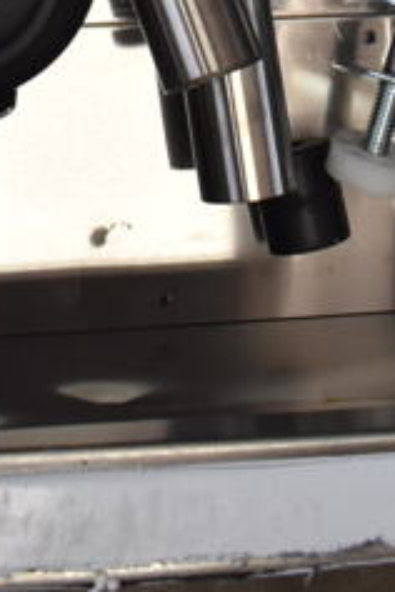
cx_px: 170
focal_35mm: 104
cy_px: -361
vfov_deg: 17.2
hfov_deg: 13.2
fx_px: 1712
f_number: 3.5
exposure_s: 1/125
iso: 1000
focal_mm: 18
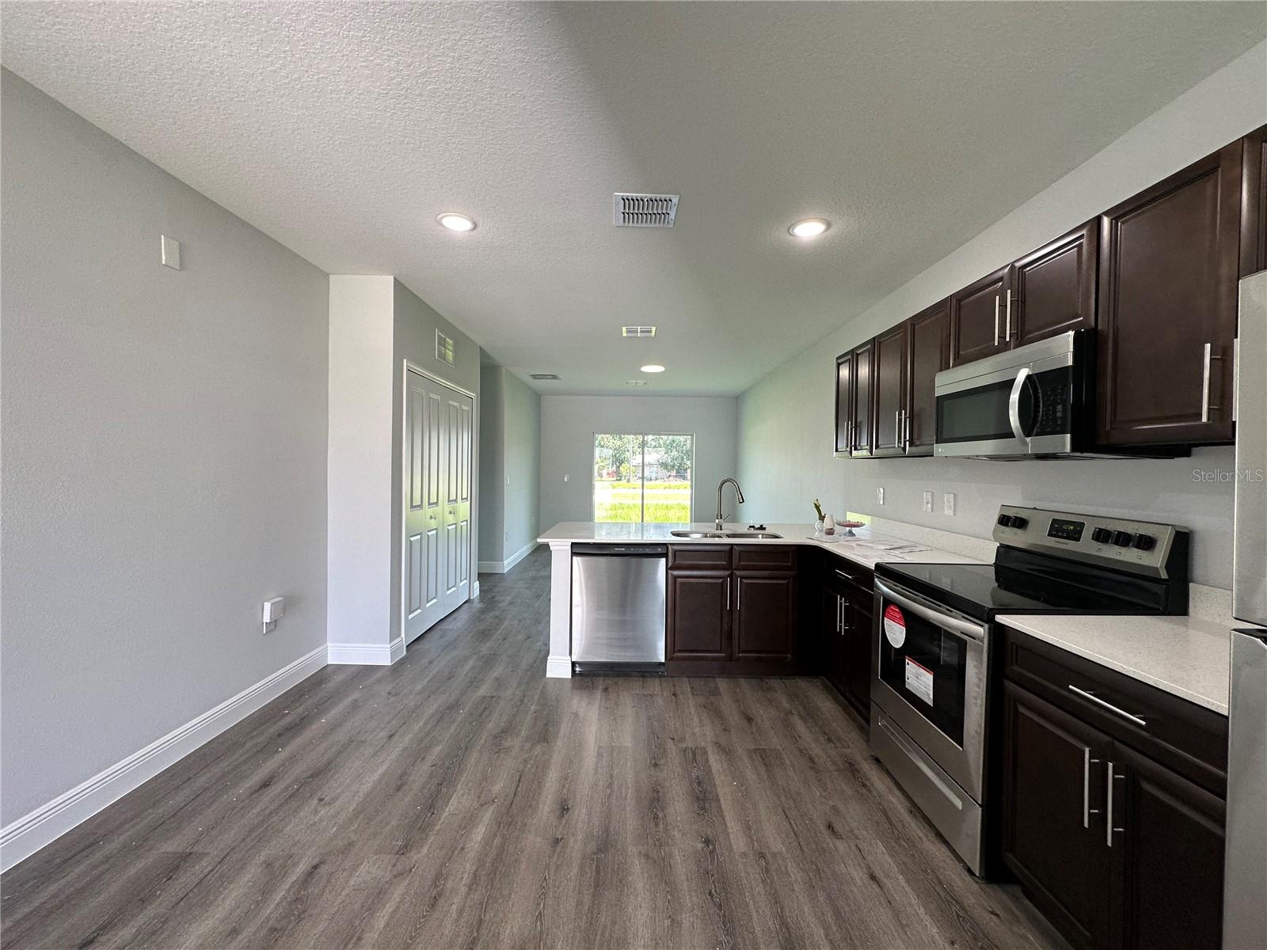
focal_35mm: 14
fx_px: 512
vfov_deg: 85.7
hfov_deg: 102.1
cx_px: 634
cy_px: 475
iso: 100
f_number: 2.2
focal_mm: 2.22
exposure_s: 1/120
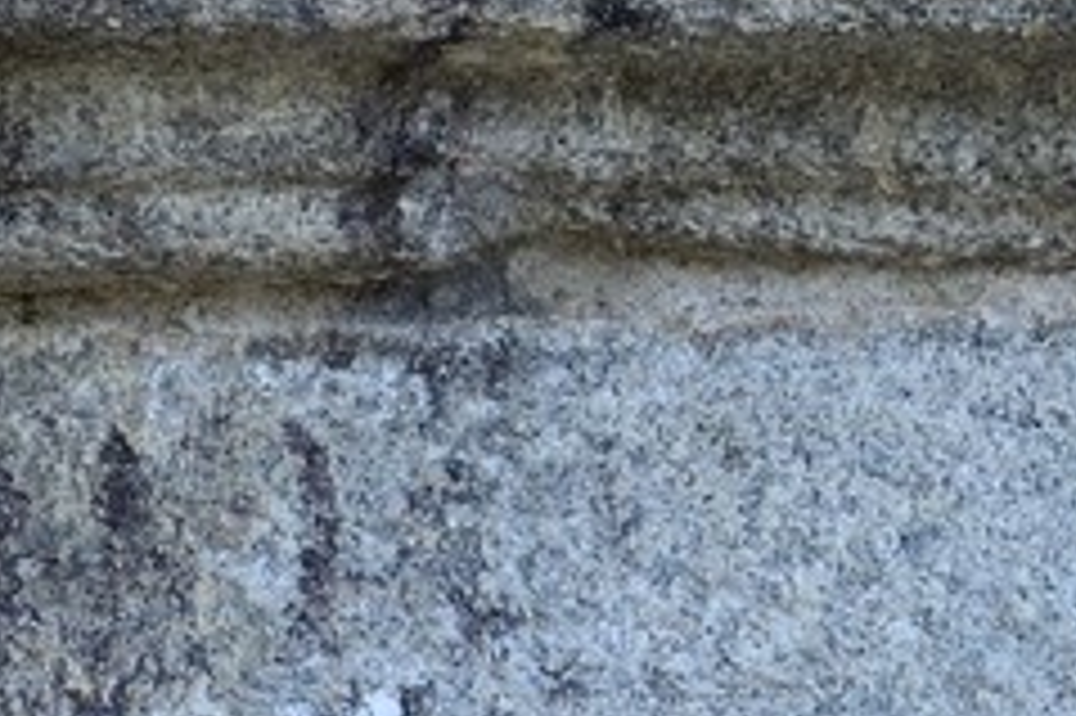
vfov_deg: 2.9
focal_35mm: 468
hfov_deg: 4.4
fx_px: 13978
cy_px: -1599
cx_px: -882
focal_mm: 70
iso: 800
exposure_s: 1/100
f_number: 8
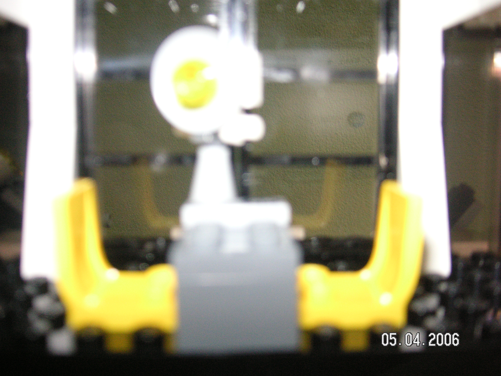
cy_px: 188
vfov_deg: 38.7
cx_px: 250
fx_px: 536
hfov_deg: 50.1
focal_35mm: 37
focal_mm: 6.1
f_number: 2.8
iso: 160
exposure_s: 1/45
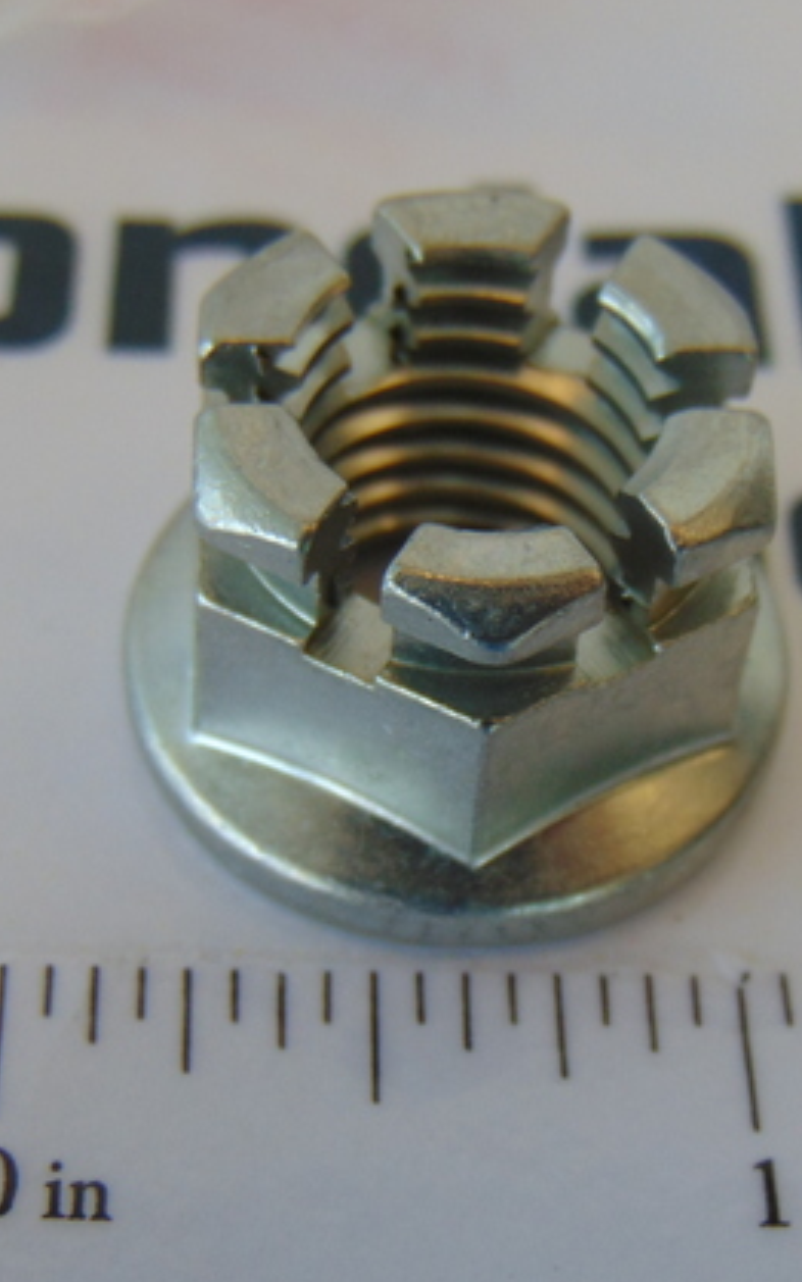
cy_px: 661
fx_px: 2377
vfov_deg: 30.2
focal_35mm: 68
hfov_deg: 19.1
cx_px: 432
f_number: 3.3
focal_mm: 7.6
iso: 80
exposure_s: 1/200
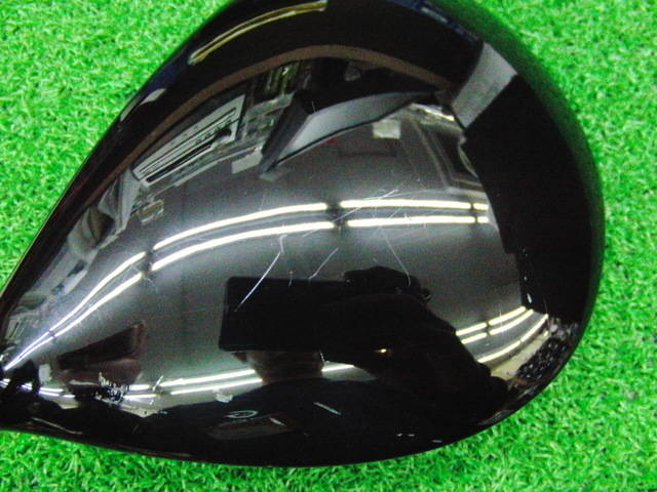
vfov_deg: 38.7
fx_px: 702
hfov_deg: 50.1
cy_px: 246
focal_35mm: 37
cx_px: 328
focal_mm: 6.42
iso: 3200
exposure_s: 1/100
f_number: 3.6
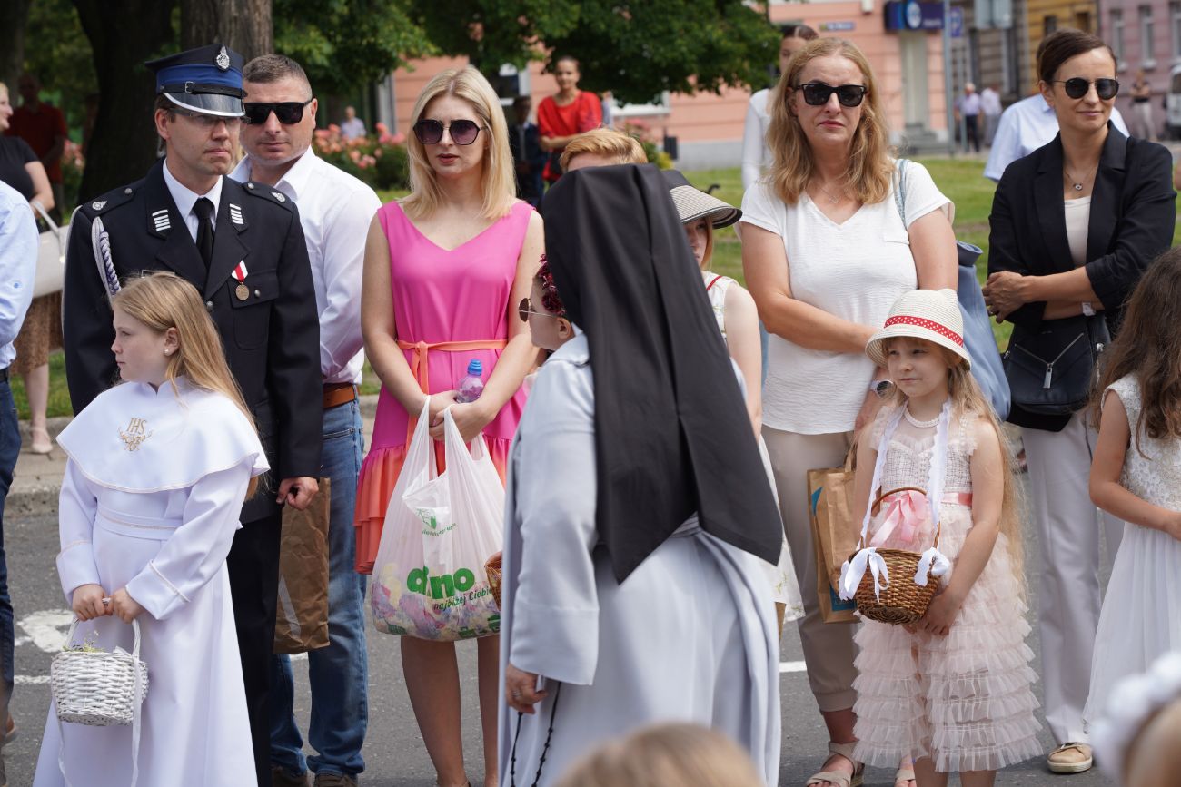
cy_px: 394
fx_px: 3445
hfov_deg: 19.5
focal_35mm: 105
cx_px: 590
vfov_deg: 13.0
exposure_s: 1/200
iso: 100
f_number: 7.1
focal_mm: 105
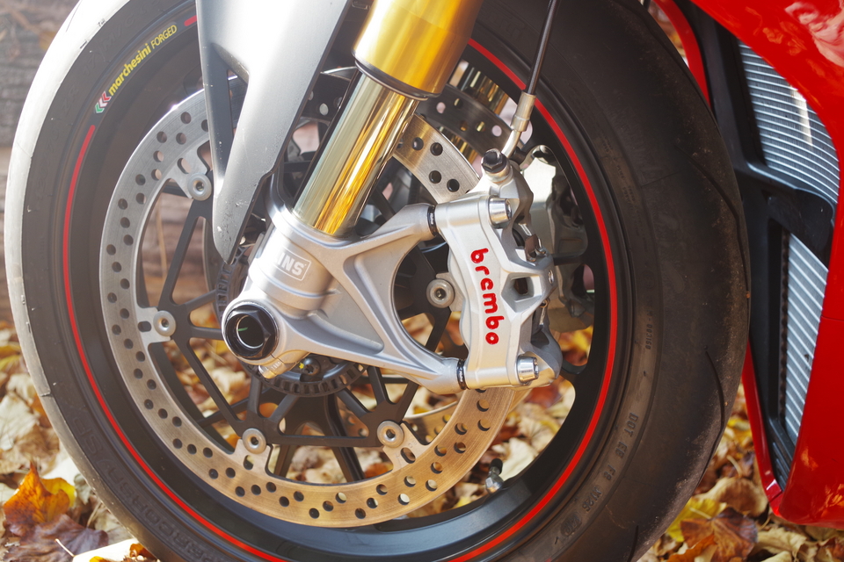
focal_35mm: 42
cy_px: 281
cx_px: 422
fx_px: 985
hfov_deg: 46.4
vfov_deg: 31.9
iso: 100
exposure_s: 1/125
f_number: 5
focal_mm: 28.13
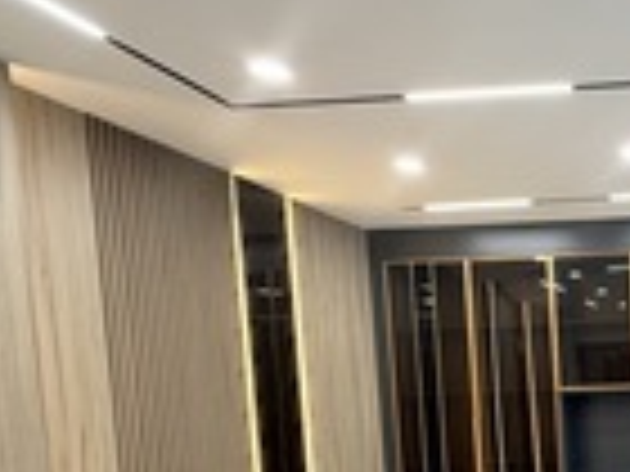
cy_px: 445
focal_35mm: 40
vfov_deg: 33.6
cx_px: 734
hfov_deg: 37.1
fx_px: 728
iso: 160
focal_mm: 2.22
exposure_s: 1/100
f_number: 2.2
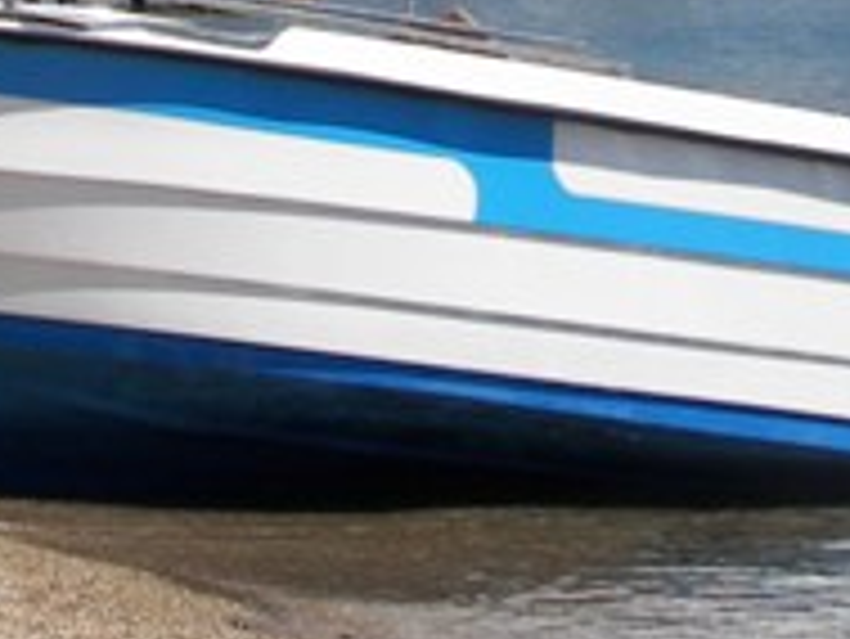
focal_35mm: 234
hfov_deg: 8.4
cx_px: 256
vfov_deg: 6.3
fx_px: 5750
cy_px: -405
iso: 50
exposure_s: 1/640
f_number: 4
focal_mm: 11.4
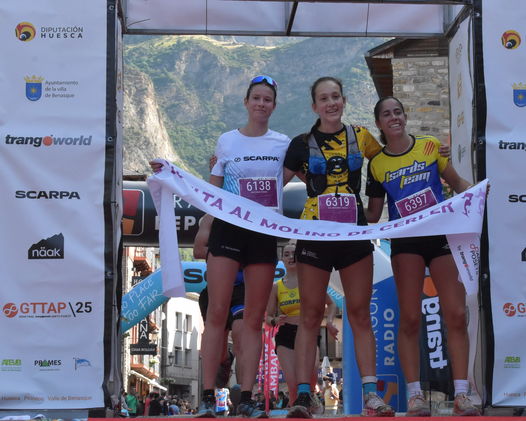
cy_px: 209
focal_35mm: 82
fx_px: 1277
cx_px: 300
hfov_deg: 23.3
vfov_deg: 18.7
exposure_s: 1/800
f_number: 14
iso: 3200
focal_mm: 48
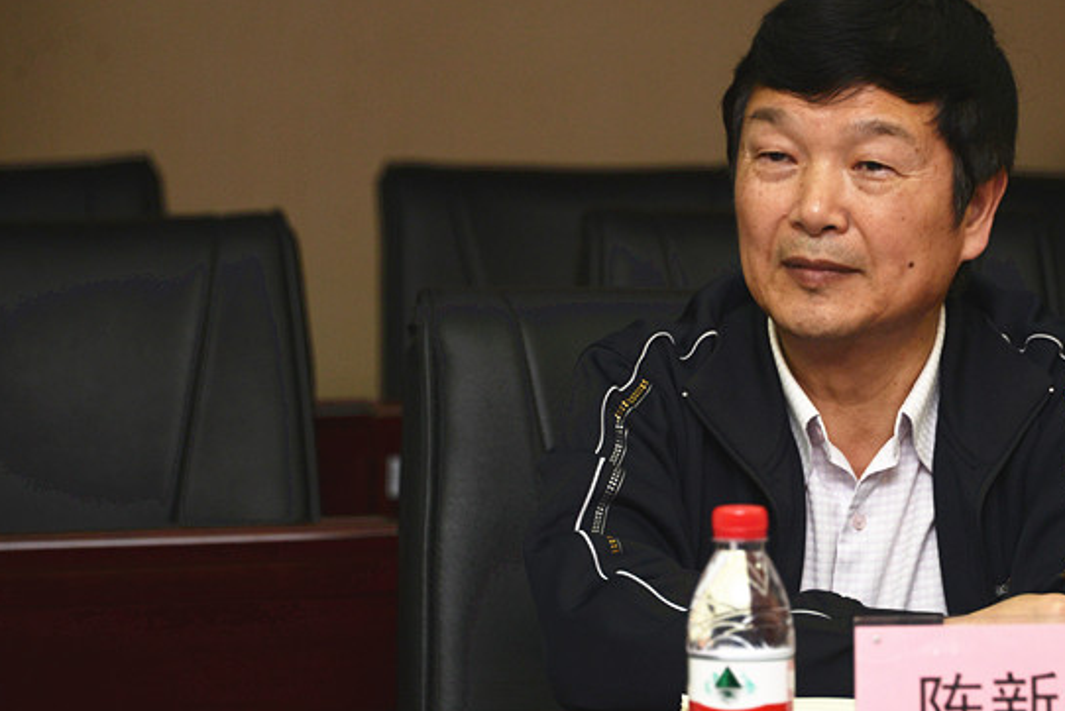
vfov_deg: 5.8
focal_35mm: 236
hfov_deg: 8.7
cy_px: 312
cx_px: 729
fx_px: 6985
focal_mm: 160
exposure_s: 1/60
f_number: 5.6
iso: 800
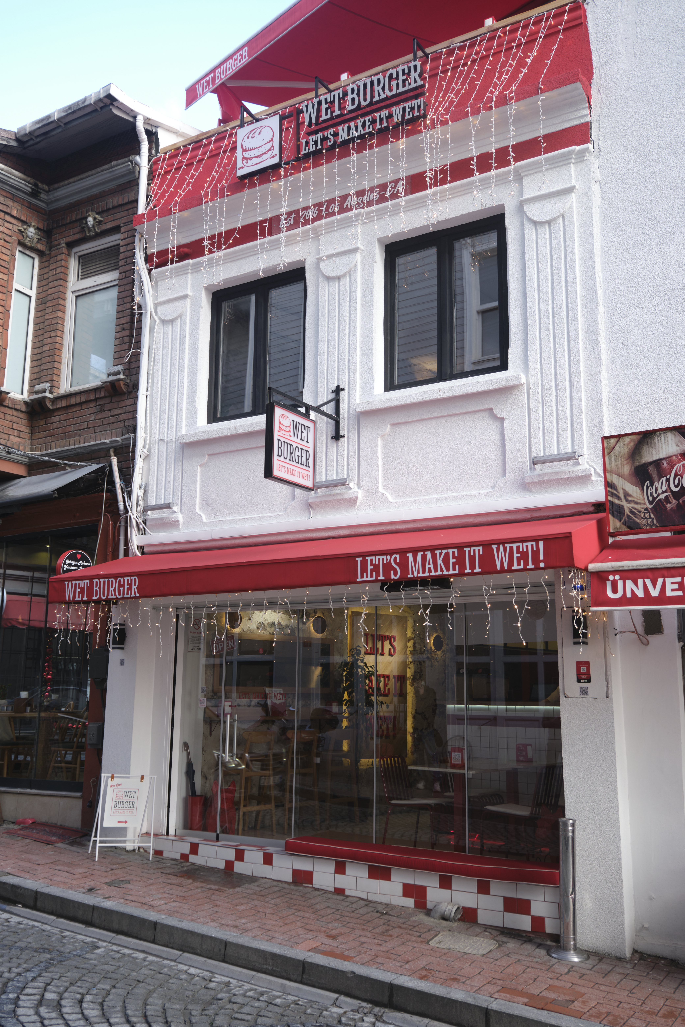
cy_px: 514
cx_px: 342
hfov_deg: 42.3
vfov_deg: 60.3
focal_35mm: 31
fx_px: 885
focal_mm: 20.5
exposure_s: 1/125
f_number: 4
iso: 160
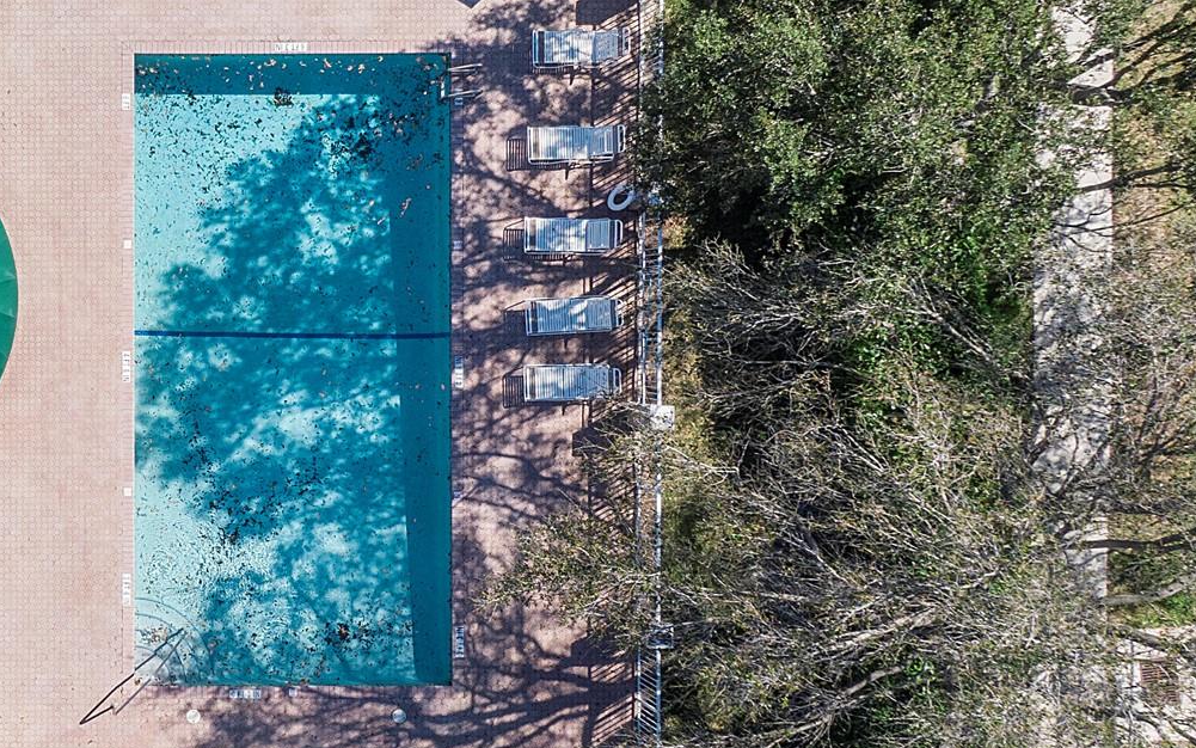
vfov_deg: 24.9
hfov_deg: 36.4
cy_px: 361
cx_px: 110
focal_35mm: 52
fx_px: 1695
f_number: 2.8
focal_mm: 4.39
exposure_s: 1/800
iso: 100
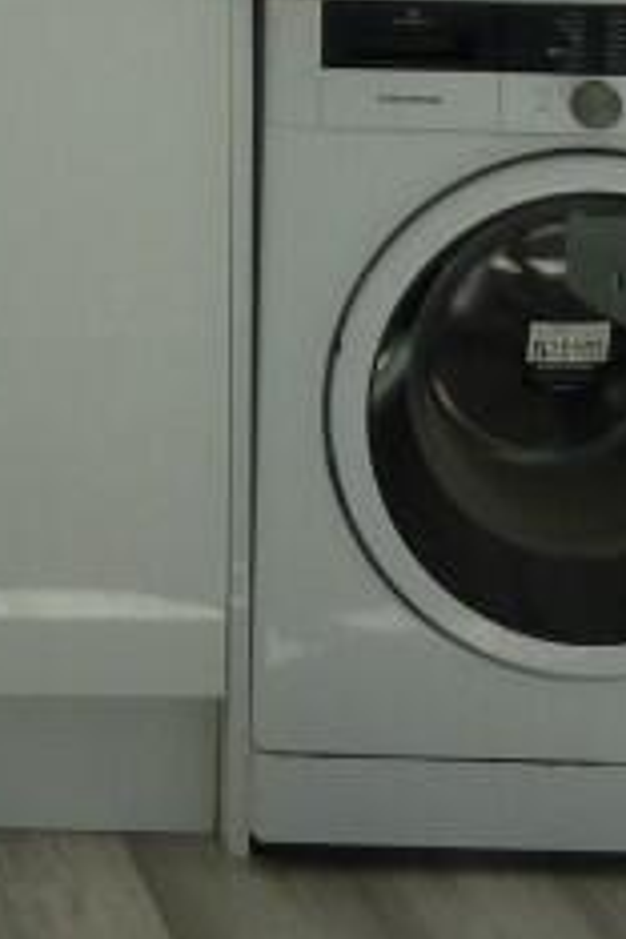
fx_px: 2973
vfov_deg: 16.7
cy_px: -369
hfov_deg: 11.3
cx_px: -441
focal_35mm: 114
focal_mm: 4.1
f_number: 3.3
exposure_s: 1/100
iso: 80
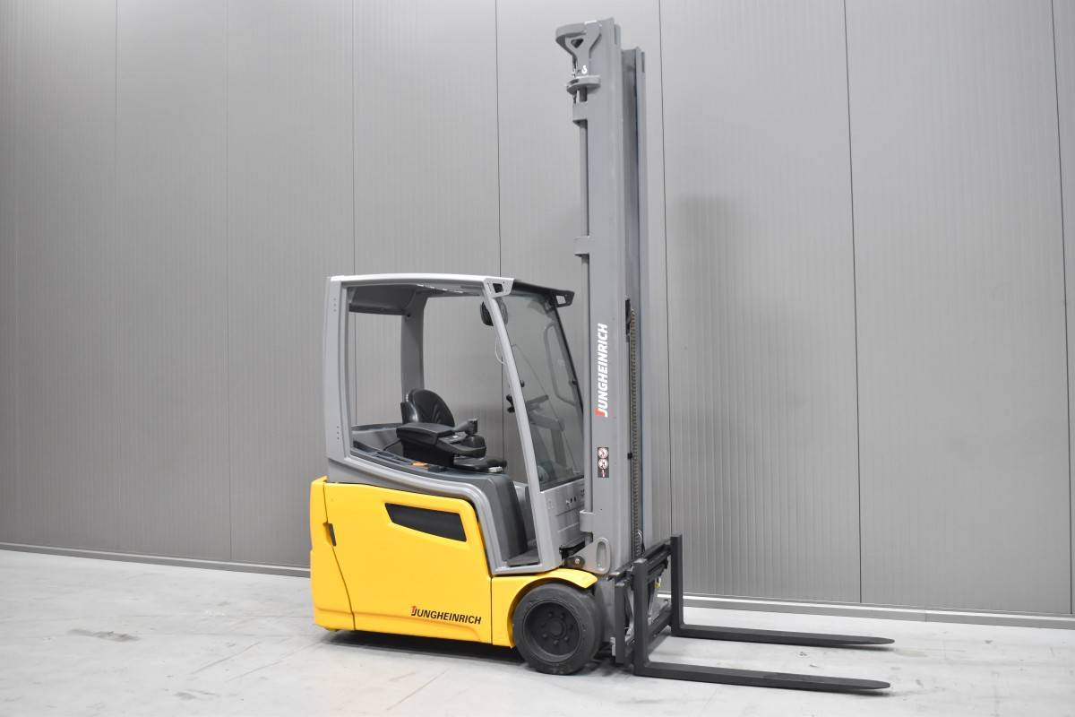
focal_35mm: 33
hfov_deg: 57.2
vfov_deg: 40.0
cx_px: 538
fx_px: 985
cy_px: 358
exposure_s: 1/40
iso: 1600
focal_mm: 22
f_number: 4.5
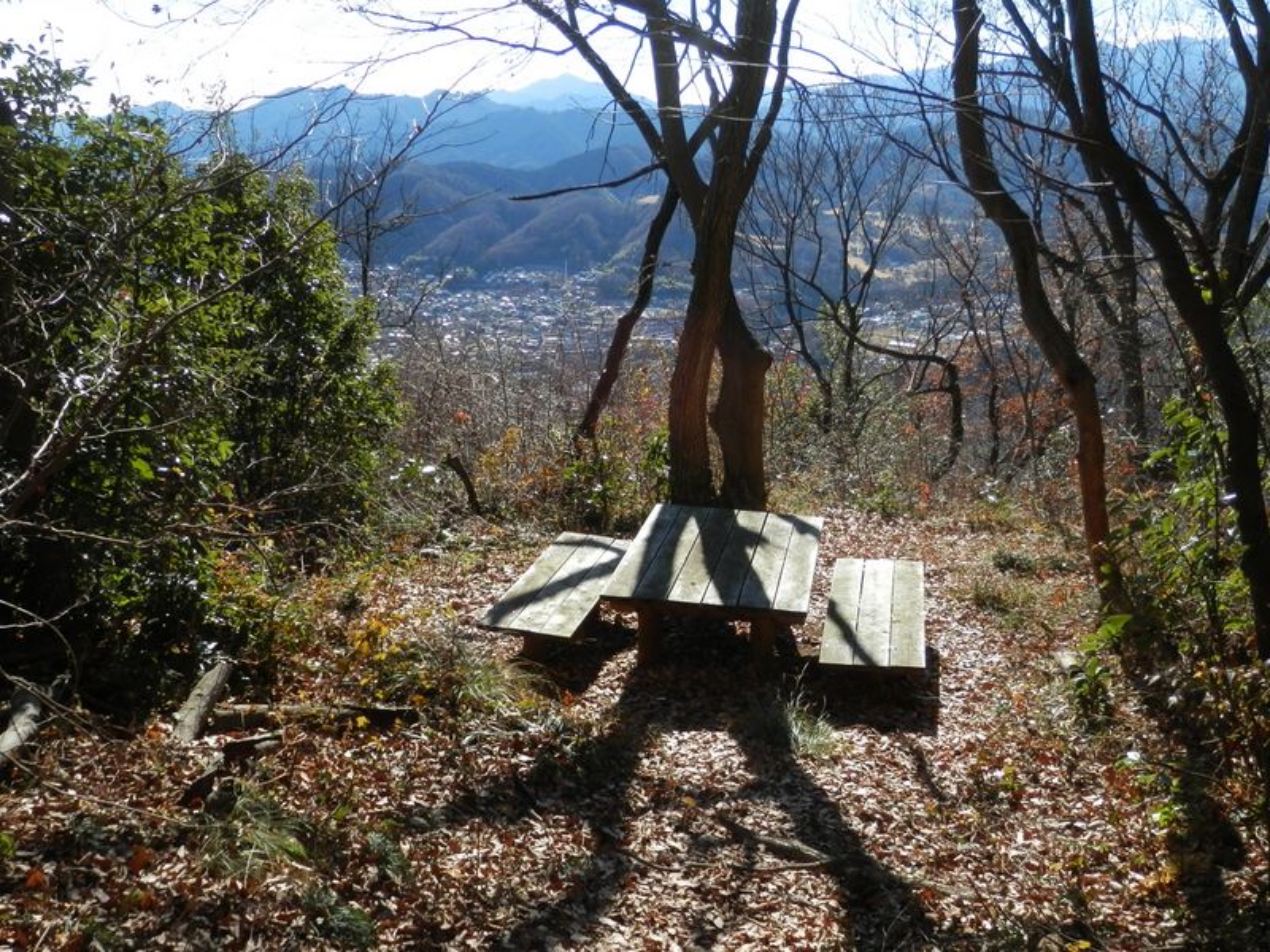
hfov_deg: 60.0
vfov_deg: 46.8
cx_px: 635
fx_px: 1101
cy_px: 476
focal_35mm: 30
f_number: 3.3
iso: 80
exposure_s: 1/500
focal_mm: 5.5
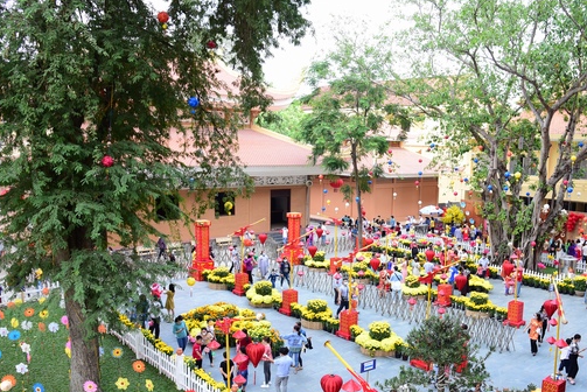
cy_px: 229
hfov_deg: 59.8
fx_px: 506
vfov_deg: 42.2
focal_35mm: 31
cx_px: 352
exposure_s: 1/80
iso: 250
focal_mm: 24
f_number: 7.1
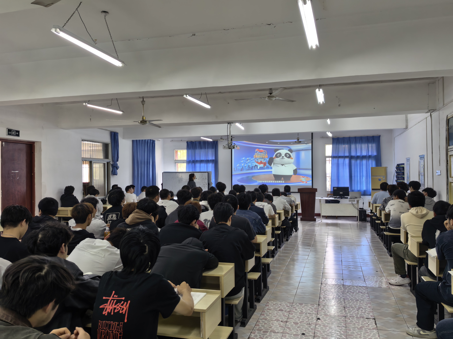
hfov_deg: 61.7
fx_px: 380
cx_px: 226
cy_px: 170
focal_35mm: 29
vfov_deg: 48.2
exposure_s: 1/100
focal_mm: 5.75
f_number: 1.4
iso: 200
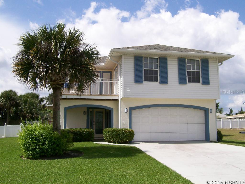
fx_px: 255
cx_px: 122
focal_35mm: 36
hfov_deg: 51.3
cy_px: 92
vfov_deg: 39.7
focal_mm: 6
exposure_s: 1/802
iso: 80
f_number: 4.8
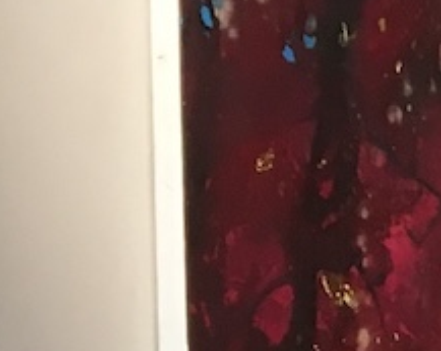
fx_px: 2555
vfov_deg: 7.7
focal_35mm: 196
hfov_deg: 7.9
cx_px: 1512
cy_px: 508
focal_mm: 4.15
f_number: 2.2
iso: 64
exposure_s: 1/30
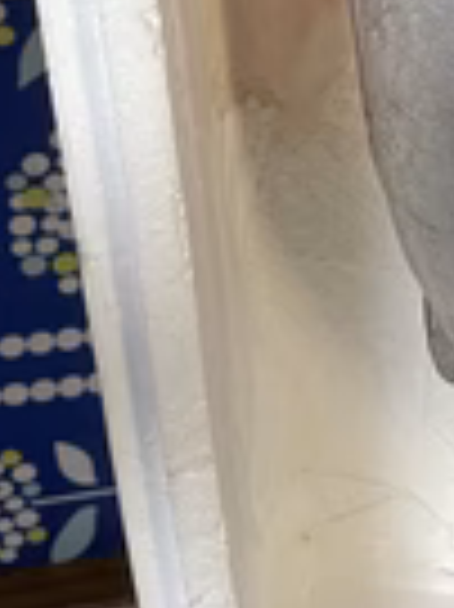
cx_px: 598
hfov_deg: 17.8
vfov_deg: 21.7
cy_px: -270
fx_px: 1349
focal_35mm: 77
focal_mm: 4.2
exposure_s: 1/84
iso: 125
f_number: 1.6
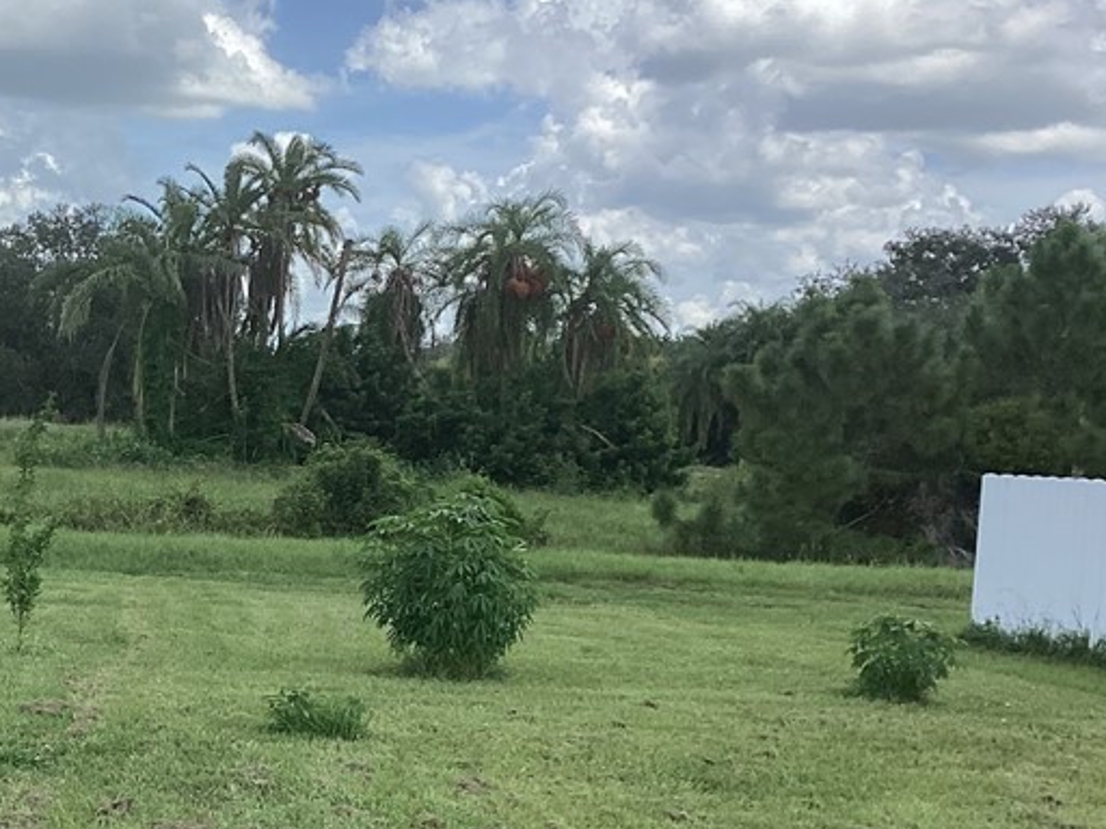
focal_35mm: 62
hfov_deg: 29.7
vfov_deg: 23.6
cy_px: 533
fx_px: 1981
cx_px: 86
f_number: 2.4
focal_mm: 3.3
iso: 25
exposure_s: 1/1087
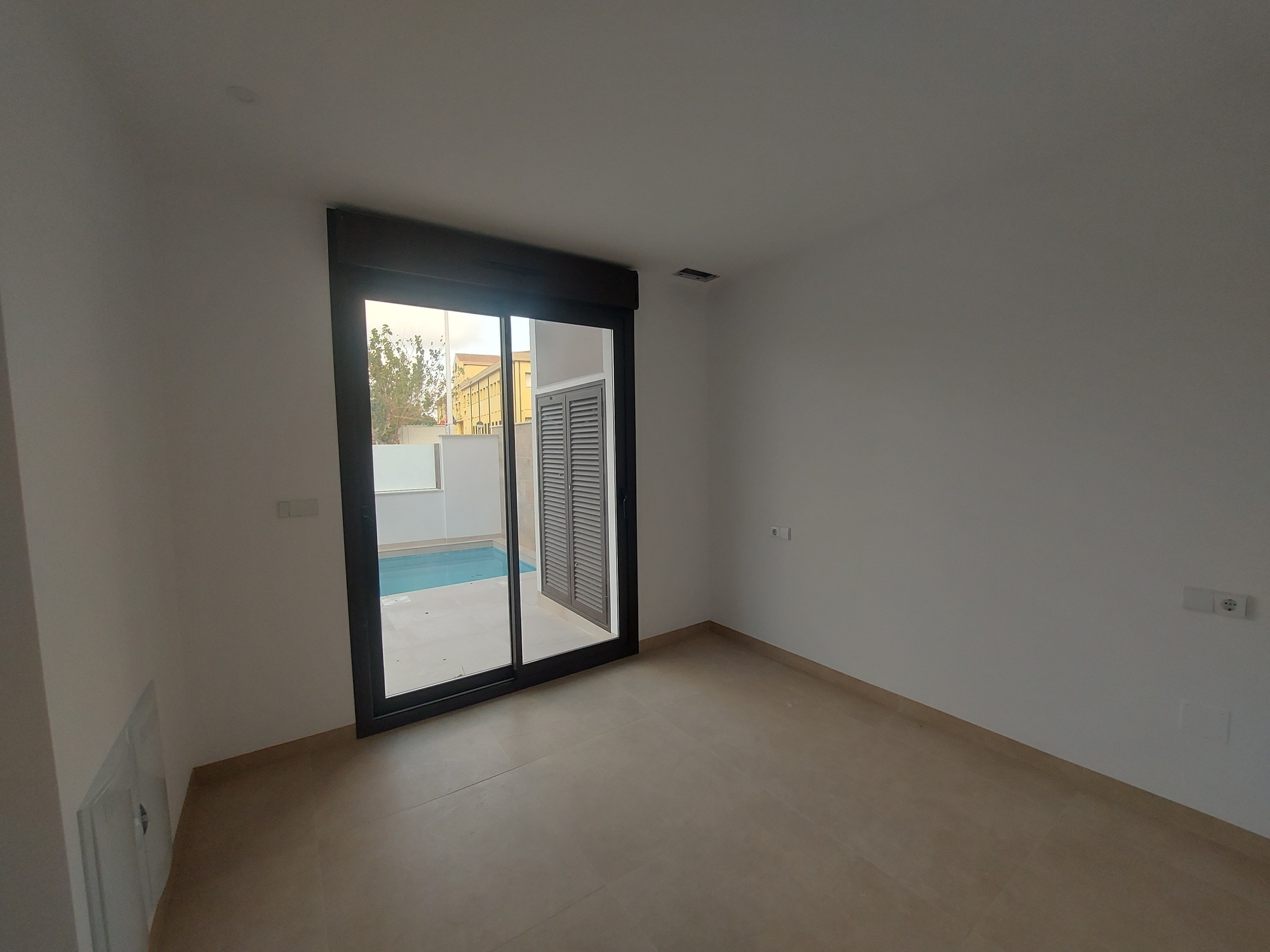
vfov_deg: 89.9
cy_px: 476
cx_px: 635
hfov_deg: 106.2
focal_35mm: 13
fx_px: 477
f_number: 2.2
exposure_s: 1/100
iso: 100
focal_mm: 1.74
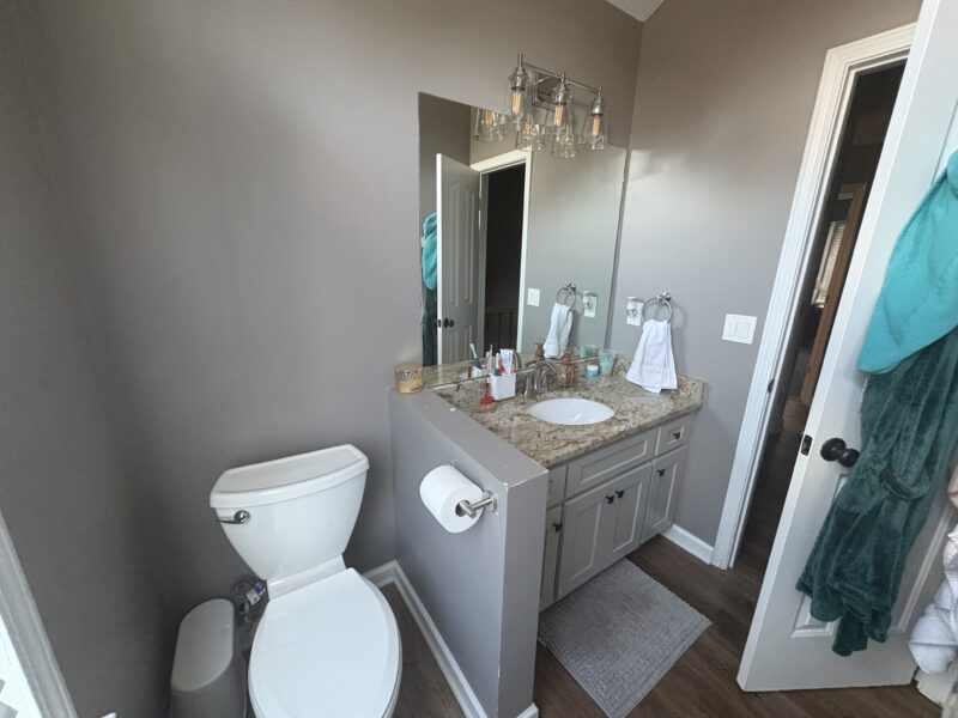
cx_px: 479
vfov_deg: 85.7
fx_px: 387
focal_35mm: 14
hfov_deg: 102.1
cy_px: 359
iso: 500
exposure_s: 1/60
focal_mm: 2.22
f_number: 2.2
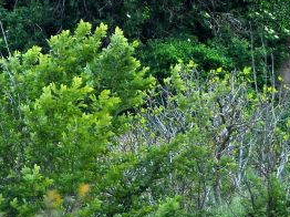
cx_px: 283
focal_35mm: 423
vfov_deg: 3.5
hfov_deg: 4.7
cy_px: -48
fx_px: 3539
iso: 500
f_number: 5
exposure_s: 1/160
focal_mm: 75
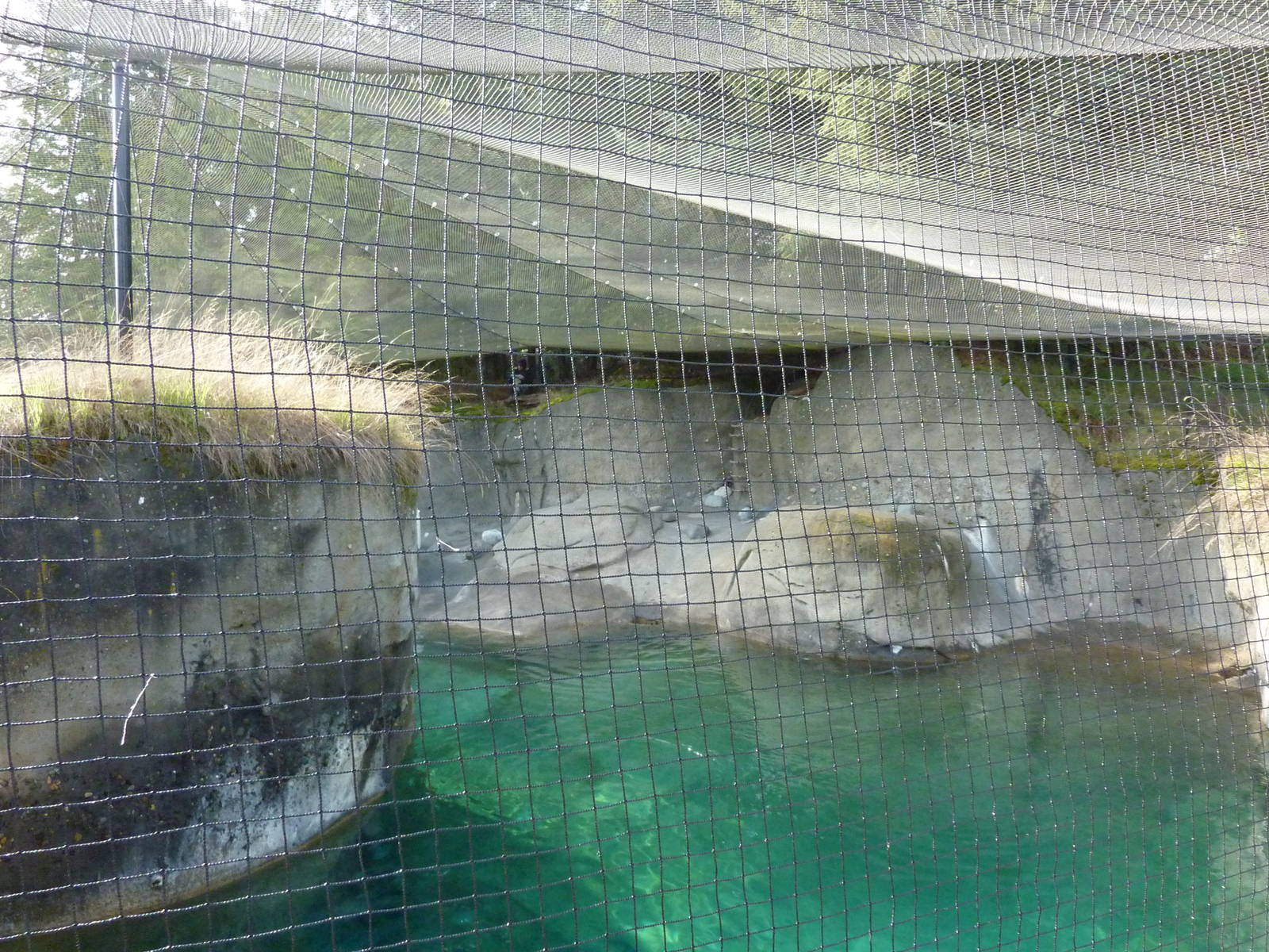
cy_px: 476
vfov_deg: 54.9
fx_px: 916
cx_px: 634
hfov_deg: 69.4
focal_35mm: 25
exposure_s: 1/320
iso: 400
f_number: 3.3
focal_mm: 4.1
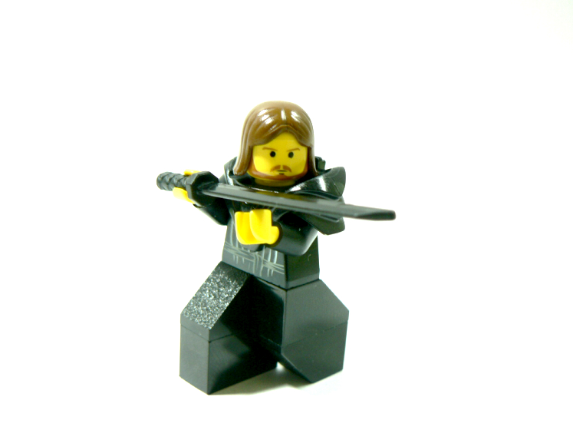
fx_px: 612
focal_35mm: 37
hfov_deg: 50.1
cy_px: 210
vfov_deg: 38.7
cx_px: 289
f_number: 2.8
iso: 80
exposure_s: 1/10
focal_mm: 6
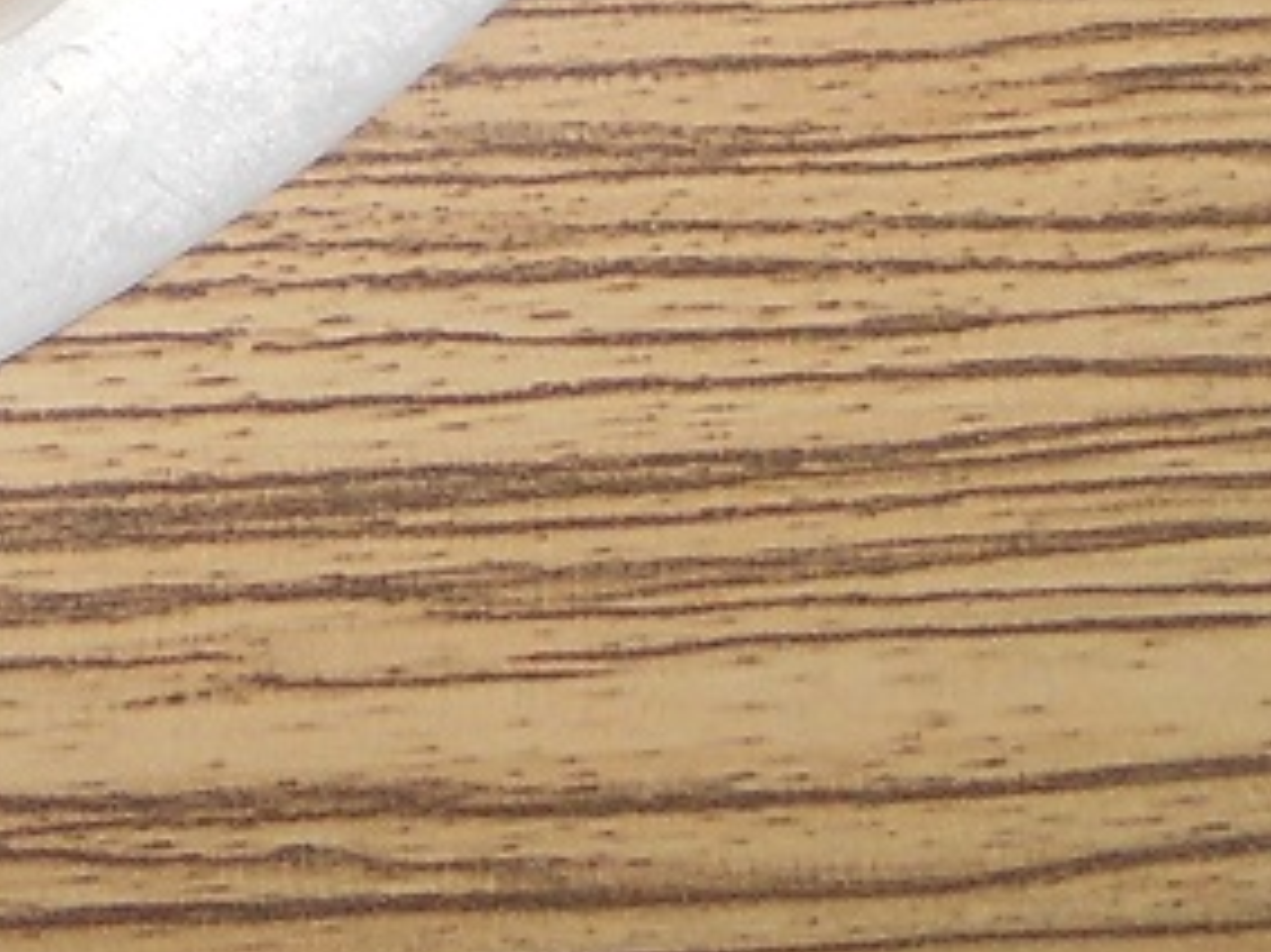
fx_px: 5248
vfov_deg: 9.3
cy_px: -1345
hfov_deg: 13.1
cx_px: -597
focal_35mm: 143
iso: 80
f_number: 3.2
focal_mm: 4.9
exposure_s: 1/25
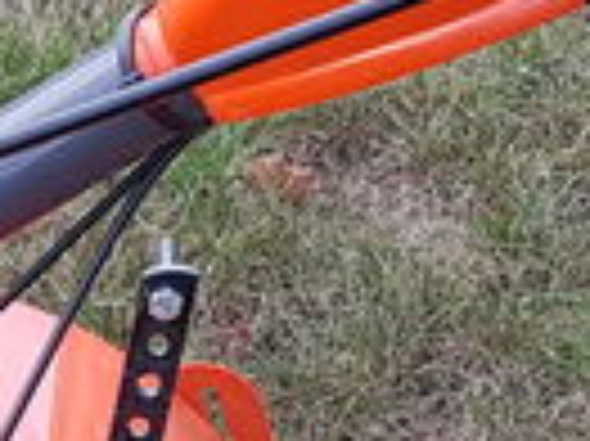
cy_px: 778
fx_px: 3389
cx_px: -306
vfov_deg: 7.3
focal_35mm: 199
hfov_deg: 9.7
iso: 50
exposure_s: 1/50
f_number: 1.7
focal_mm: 4.2
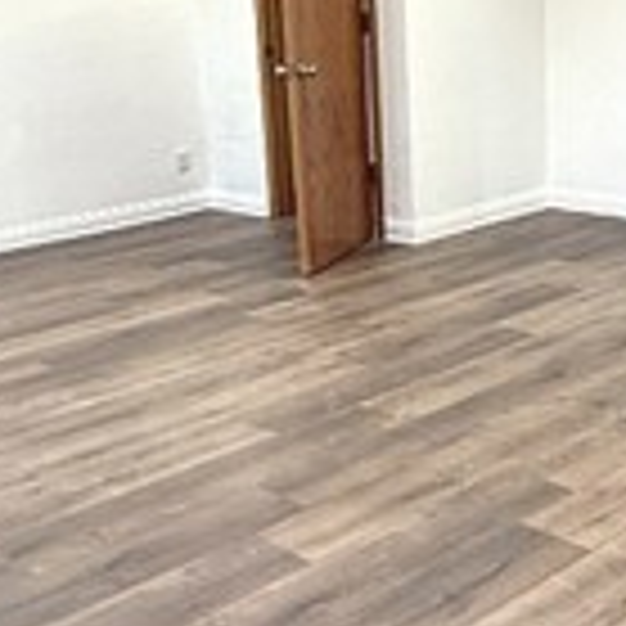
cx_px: 473
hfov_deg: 29.6
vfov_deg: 30.0
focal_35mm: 57
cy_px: 311
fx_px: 1166
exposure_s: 1/60
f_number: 2.2
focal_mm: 2.22
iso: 250
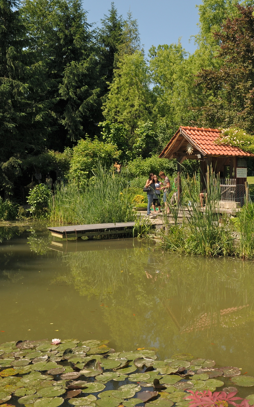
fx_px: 498
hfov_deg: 27.8
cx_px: 216
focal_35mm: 45
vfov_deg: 44.4
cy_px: 204
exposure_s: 1/250
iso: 400
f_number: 14
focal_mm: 29
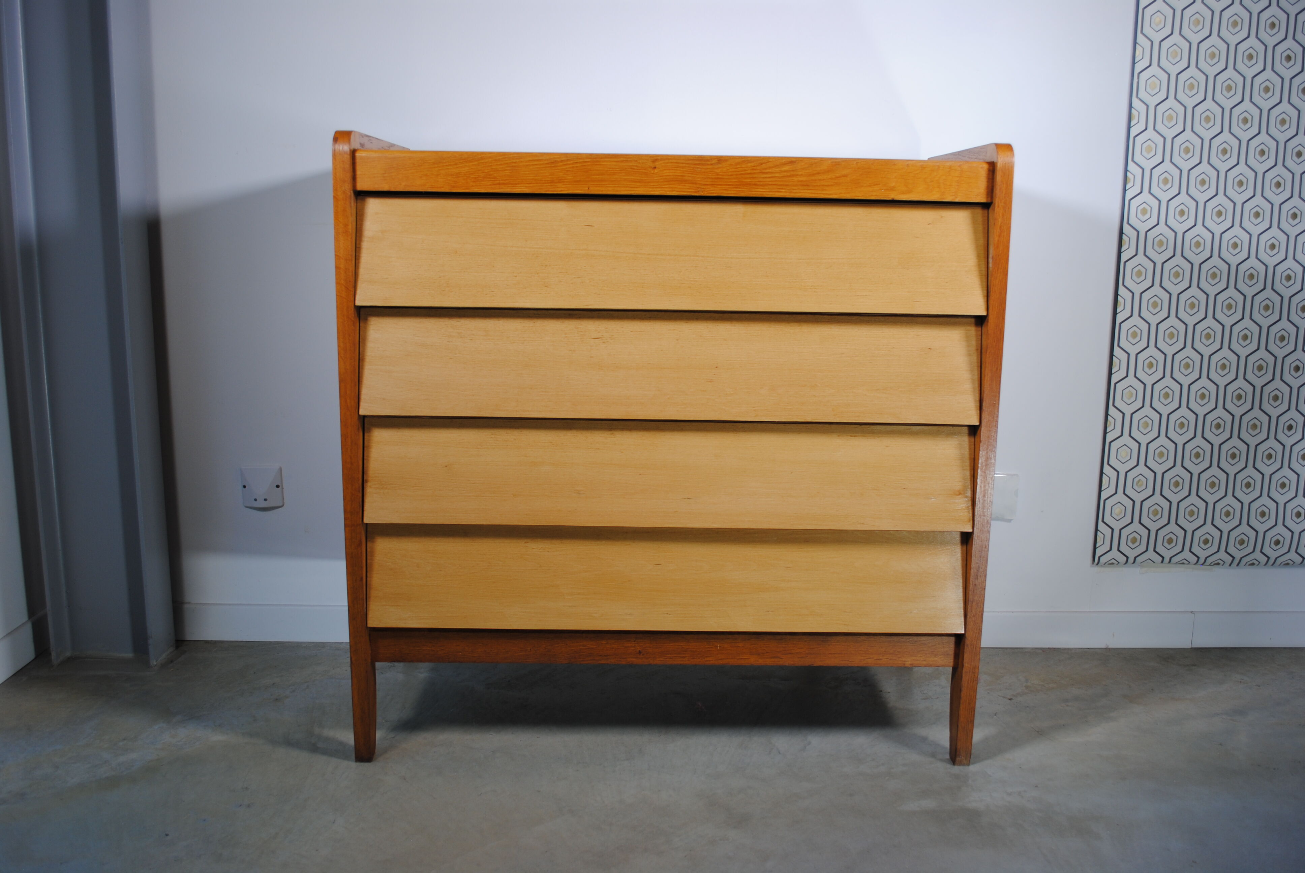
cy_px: 436
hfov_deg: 57.2
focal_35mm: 33
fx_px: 1198
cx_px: 652
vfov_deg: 40.1
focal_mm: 22
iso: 100
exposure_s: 1/20
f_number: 5.6
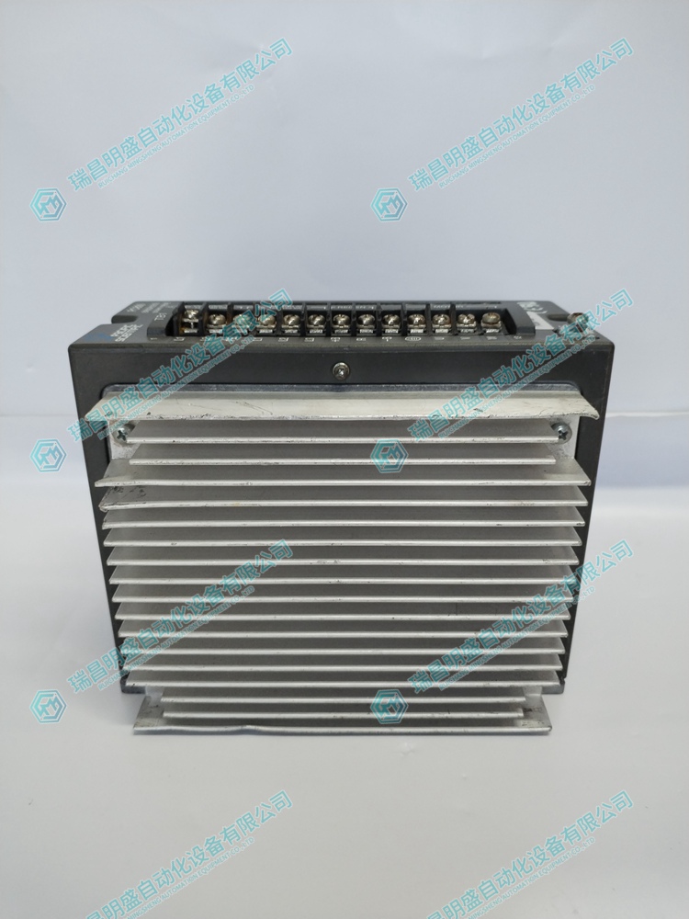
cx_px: 344
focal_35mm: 26
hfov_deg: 53.1
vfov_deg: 67.3
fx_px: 690
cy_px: 460
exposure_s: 1/50
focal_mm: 4.75
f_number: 1.8
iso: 200
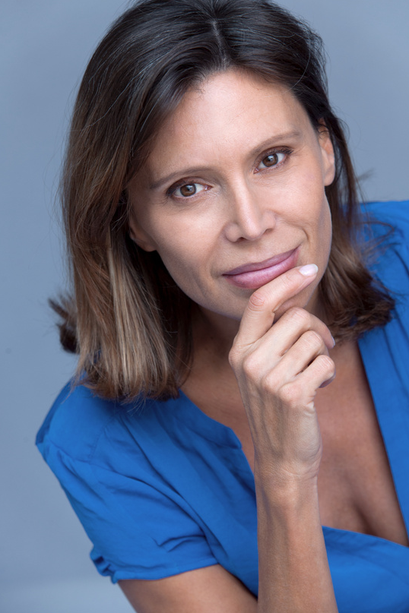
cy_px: 300
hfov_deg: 9.7
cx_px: 207
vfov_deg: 14.4
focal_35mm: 142
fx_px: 2420
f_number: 6.3
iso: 400
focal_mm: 135
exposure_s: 1/160
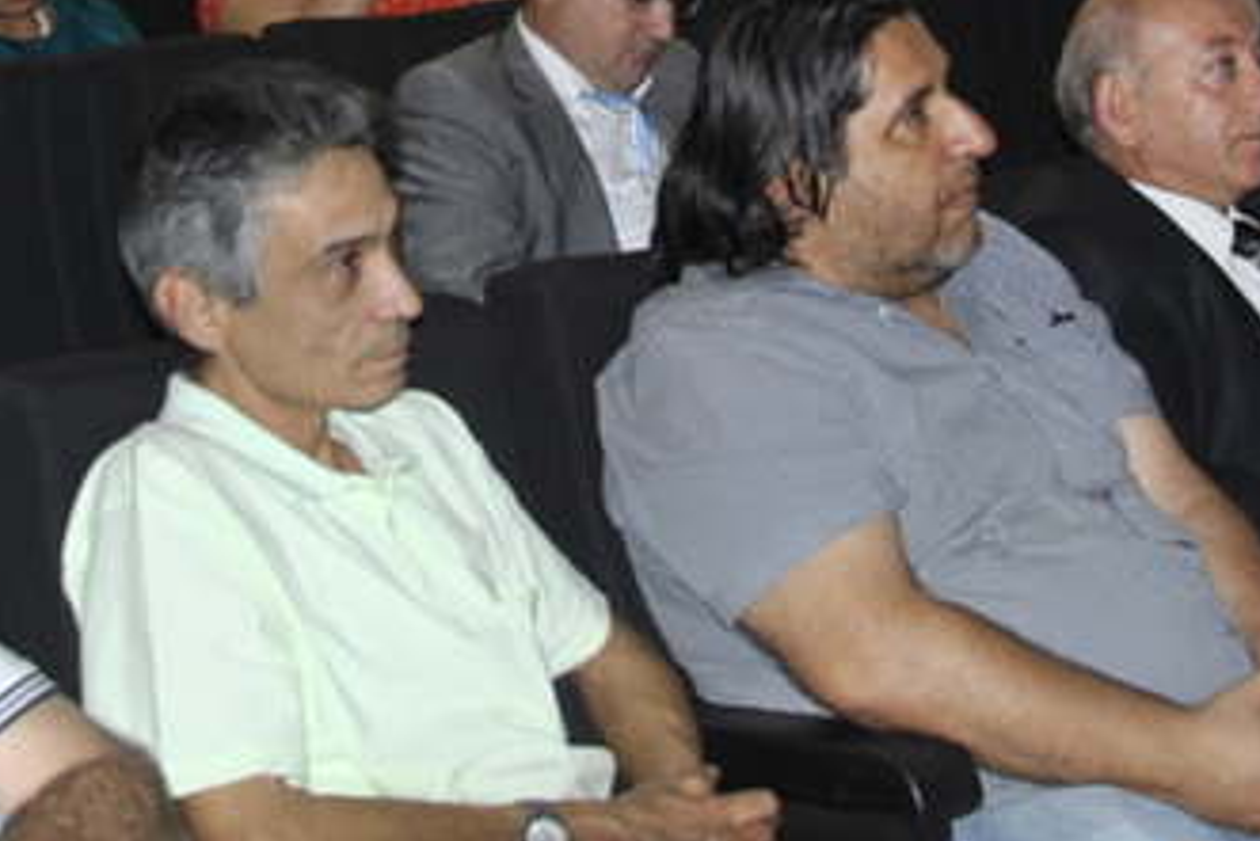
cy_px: -215
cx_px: 575
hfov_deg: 20.8
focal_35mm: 98
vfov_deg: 13.5
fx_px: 3431
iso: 200
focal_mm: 18
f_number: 3.5
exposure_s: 1/60
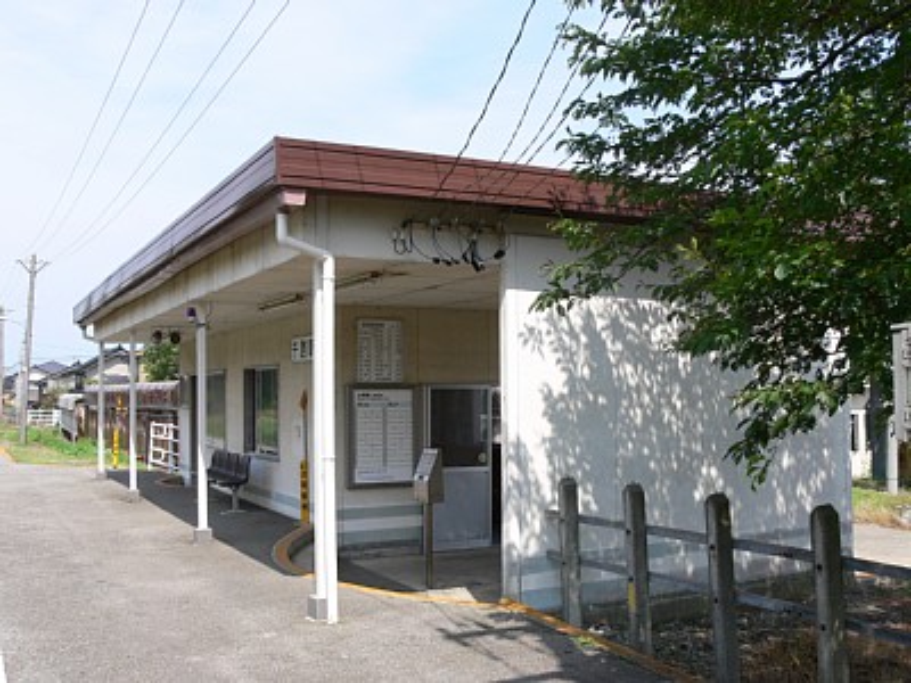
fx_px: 921
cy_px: 342
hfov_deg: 52.6
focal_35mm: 35
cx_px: 456
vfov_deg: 40.7
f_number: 5.6
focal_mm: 7.4
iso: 80
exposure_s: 1/200
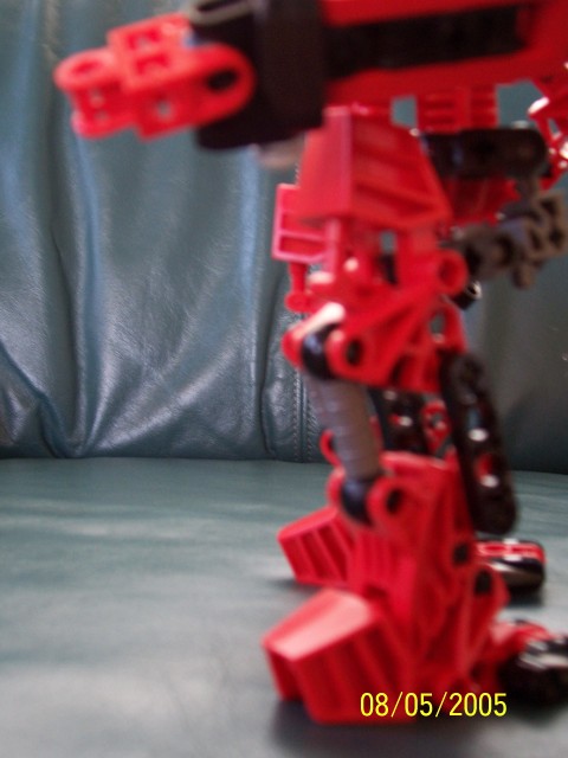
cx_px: 284
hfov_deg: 34.3
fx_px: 919
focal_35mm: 42
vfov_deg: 44.8
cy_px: 379
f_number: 3
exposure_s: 1/8
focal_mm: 7
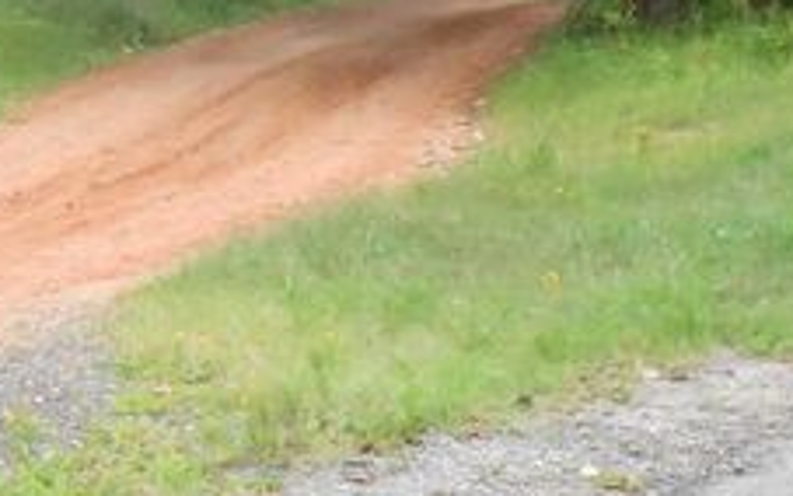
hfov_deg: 12.0
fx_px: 3740
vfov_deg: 7.6
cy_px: -19
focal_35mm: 173
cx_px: -17
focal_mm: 13.2
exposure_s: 1/60
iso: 1250
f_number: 5.2
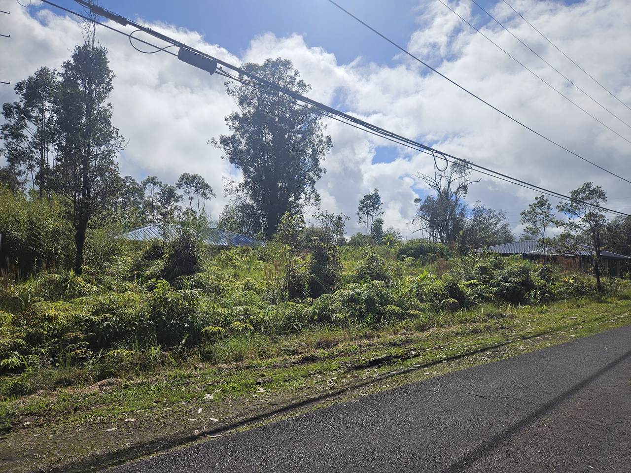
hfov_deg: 73.9
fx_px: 419
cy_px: 236
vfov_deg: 58.9
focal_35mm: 23
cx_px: 316
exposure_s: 1/5257
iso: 25
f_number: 1.8
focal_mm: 5.4
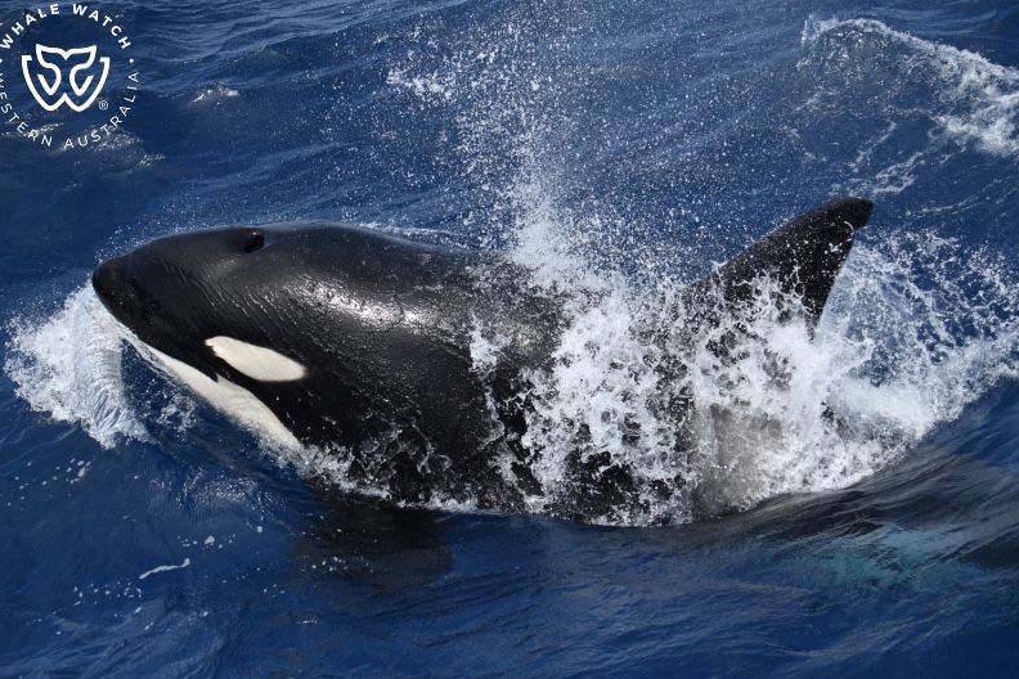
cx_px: 506
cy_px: 340
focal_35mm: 99
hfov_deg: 20.6
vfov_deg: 13.8
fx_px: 2802
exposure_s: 1/8000
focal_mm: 98
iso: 900
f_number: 5
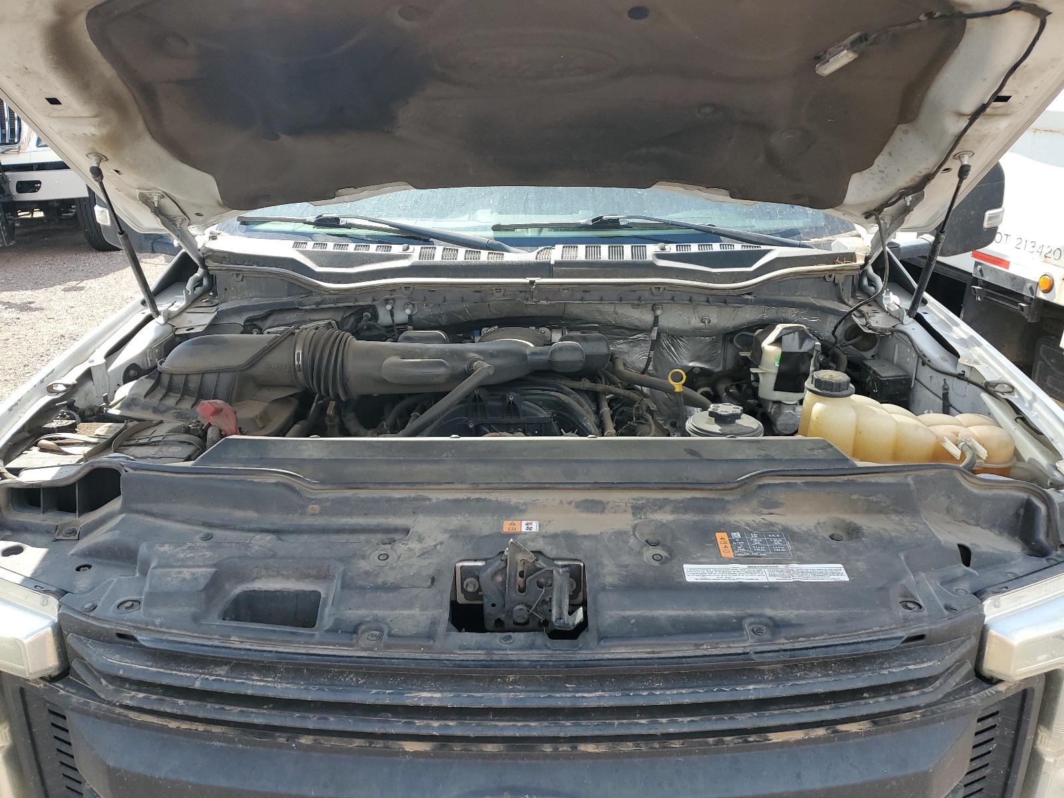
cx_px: 532
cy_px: 399
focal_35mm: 26
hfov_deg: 67.3
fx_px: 799
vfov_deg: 53.1
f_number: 1.5
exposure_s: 1/769
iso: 50
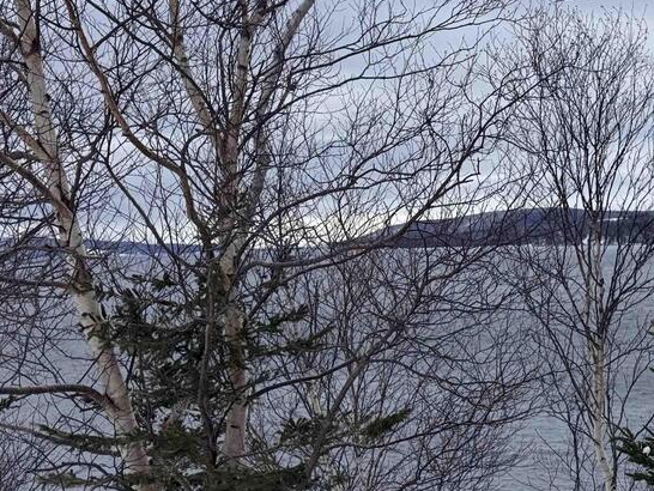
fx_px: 1701
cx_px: 513
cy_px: 92
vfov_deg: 16.3
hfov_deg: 21.5
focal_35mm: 90
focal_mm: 6.76
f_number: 1.78
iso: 64
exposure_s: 1/2976
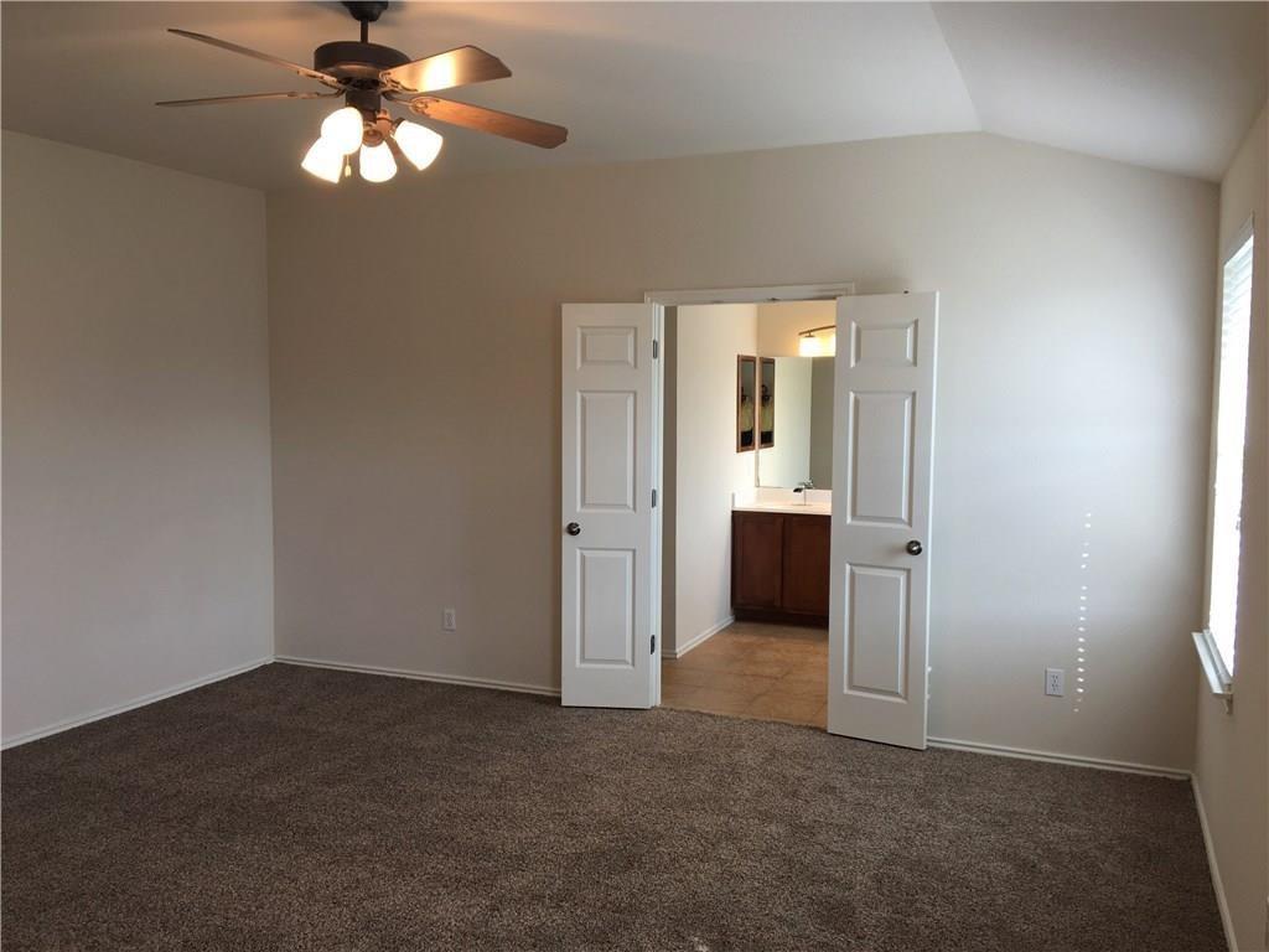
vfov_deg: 48.2
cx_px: 634
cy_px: 476
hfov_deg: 61.7
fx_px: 1063
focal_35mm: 29
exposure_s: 1/60
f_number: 2.2
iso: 25
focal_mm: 4.15
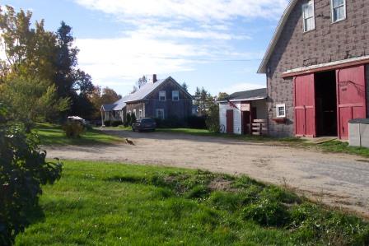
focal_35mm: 38
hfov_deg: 50.7
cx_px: 184
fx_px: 390
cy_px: 123
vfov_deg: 35.1
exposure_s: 1/700
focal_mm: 8
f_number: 4.8
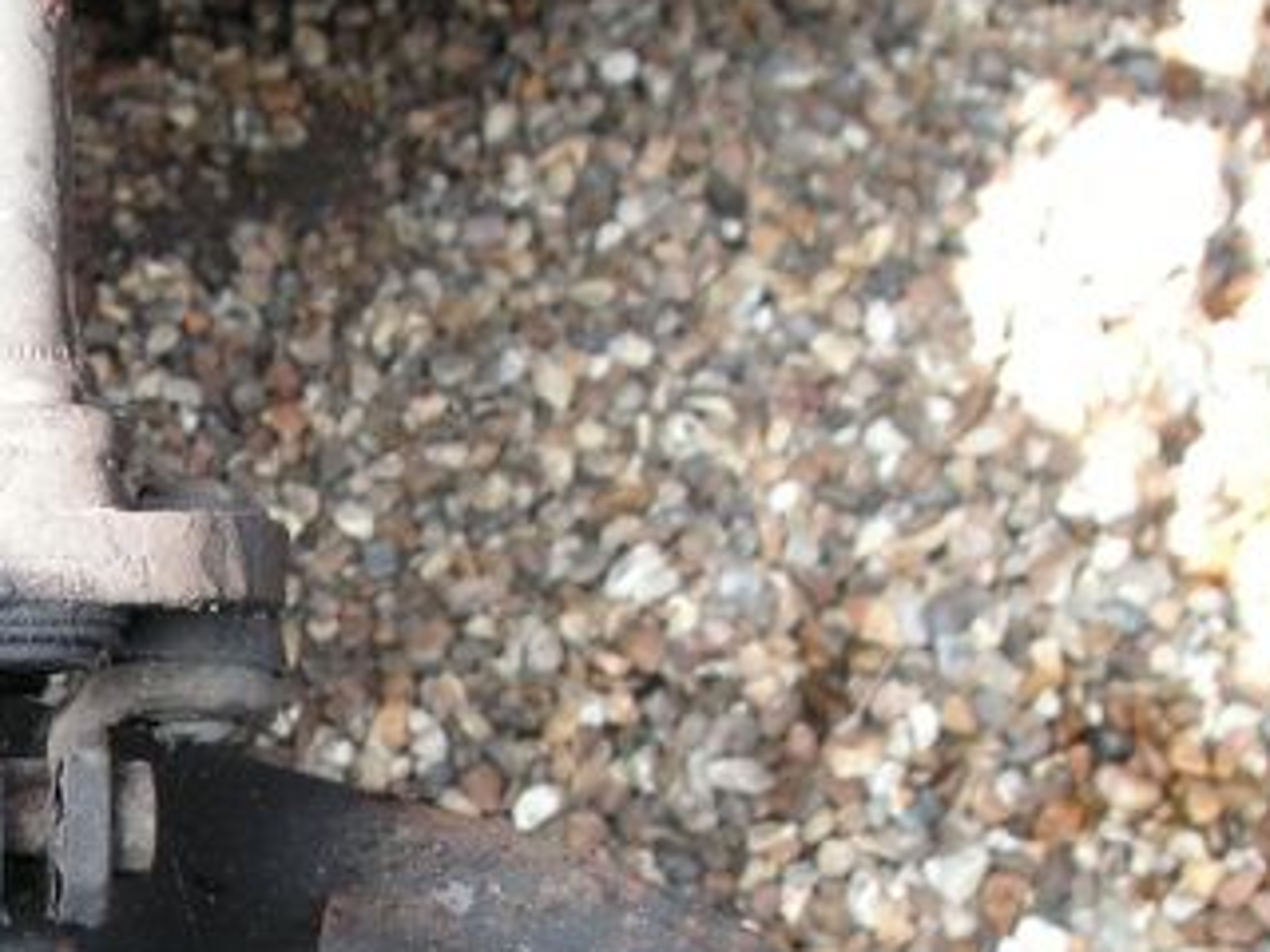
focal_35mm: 76
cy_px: 936
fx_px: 2788
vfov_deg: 18.9
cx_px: 246
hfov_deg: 25.2
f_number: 3.3
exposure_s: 1/45
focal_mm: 6.3
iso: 80
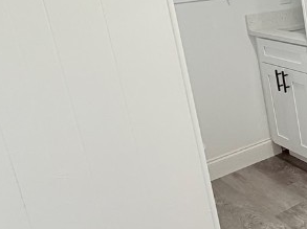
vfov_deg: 28.6
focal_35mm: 49
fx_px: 434
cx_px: 522
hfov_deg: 23.9
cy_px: 29
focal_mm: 2.22
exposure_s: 1/120
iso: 200
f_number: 2.2
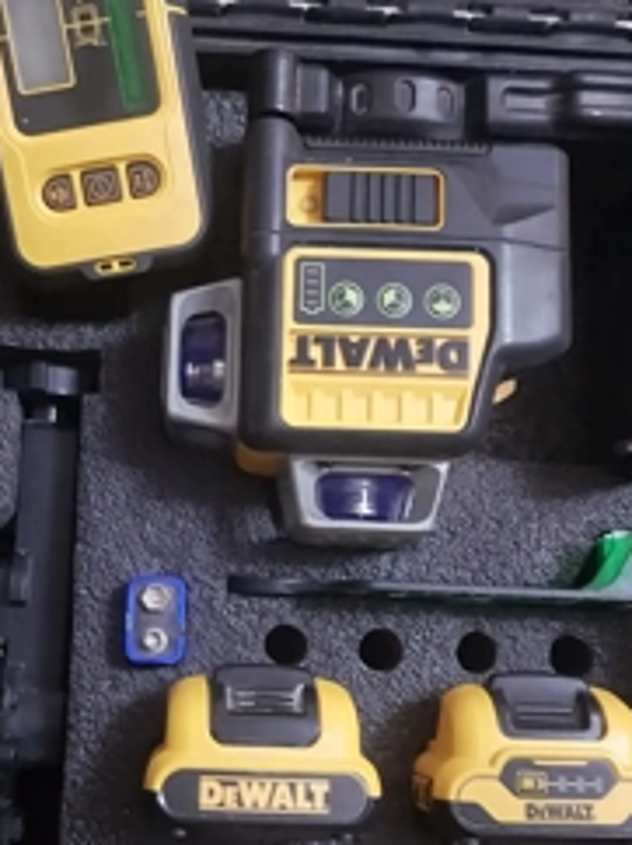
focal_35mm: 43
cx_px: 199
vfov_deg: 43.8
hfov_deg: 33.2
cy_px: 468
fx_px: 1049
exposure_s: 1/4
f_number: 1.8
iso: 1250
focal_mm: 4
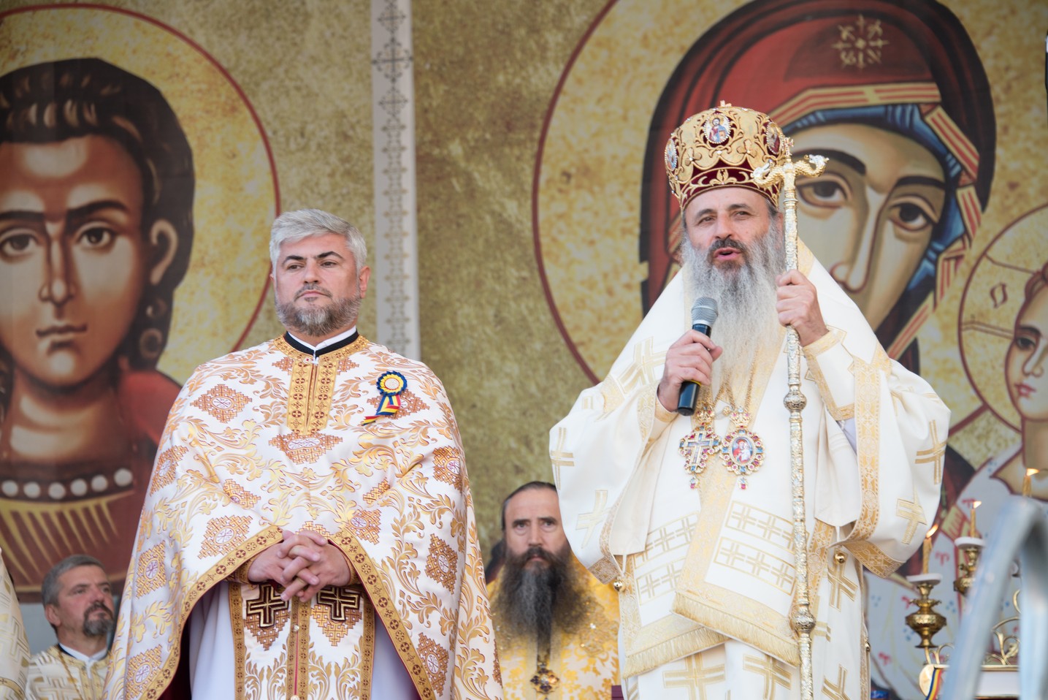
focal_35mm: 145
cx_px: 524
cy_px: 350
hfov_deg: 14.1
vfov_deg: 9.5
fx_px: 4223
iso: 400
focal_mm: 145
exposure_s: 1/125
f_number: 6.3
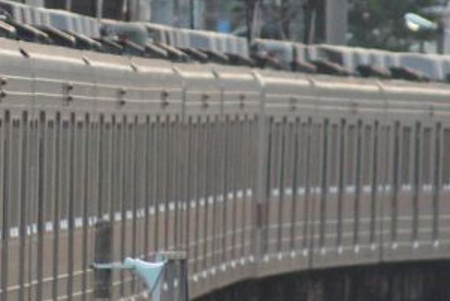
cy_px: 133
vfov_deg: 0.7
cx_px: 54
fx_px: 23523
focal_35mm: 1881
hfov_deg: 1.1
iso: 1600
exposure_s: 1/200
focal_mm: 300
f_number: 5.6
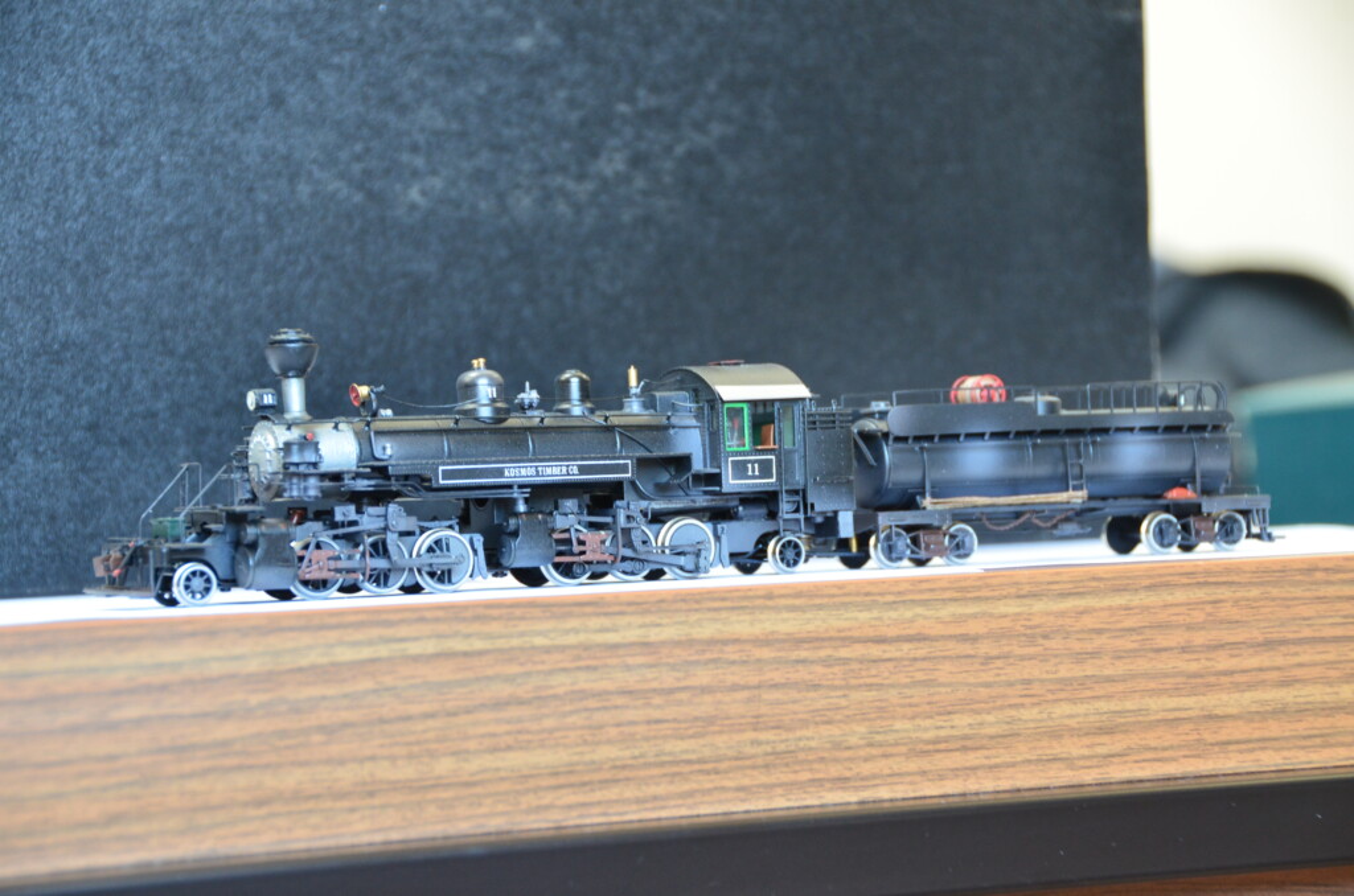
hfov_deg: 16.7
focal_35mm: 123
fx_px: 4616
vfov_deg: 11.1
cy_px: 448
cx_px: 677
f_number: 6.3
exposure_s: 1/13
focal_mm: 82
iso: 800
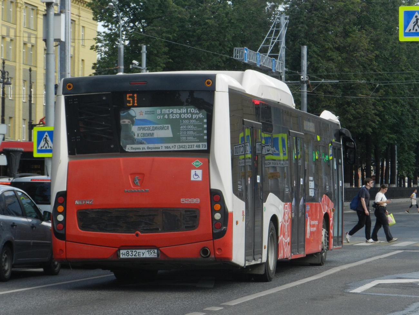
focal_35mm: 145
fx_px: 1755
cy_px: 158
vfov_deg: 10.2
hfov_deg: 13.6
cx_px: 210
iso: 200
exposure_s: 1/320
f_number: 5.6
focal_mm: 25.7
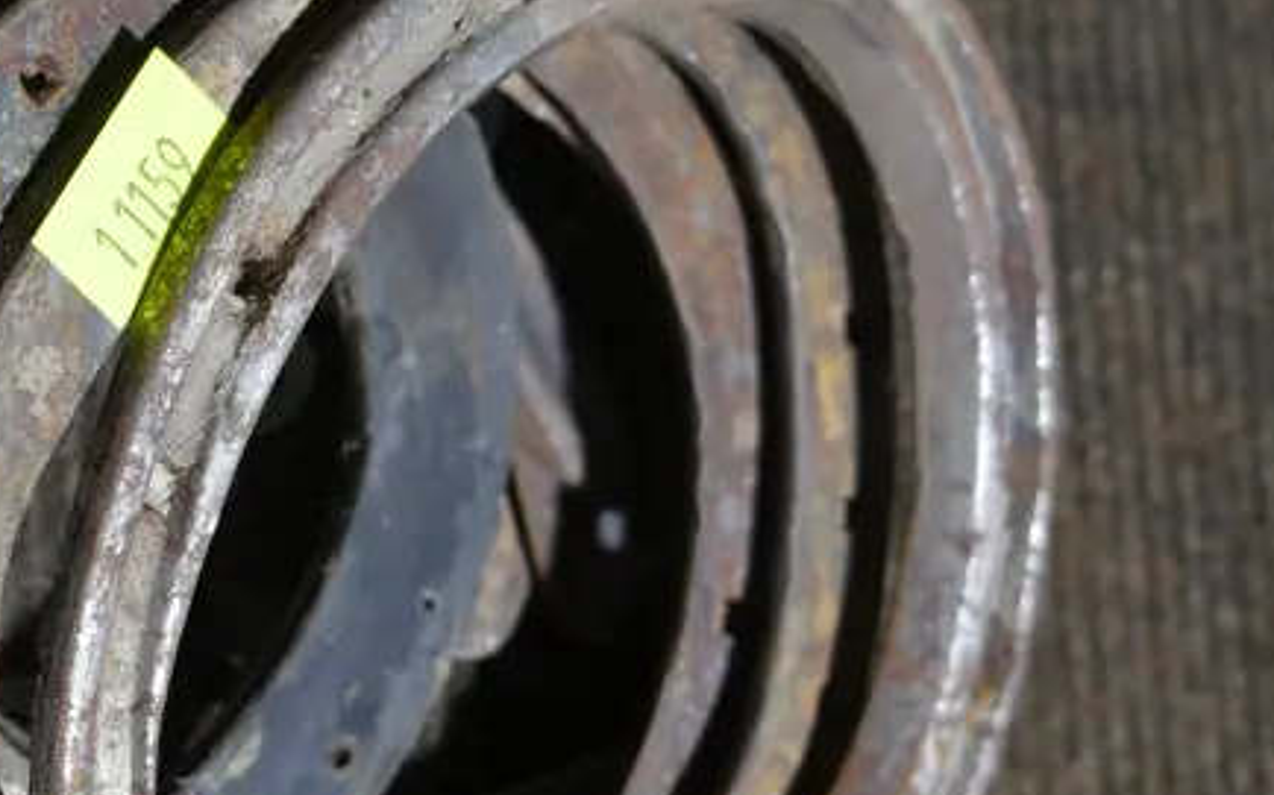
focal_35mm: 80
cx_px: 169
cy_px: 464
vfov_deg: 16.3
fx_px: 2777
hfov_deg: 25.2
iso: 500
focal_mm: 16
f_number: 3.6
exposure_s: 1/60
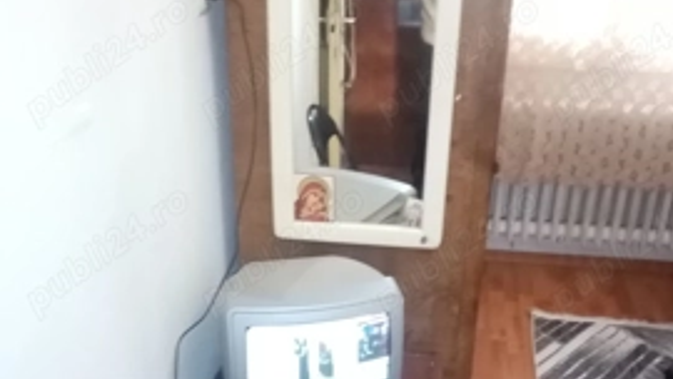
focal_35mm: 42
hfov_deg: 48.3
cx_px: 369
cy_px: 292
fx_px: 750
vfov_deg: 27.9
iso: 962
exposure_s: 1/20
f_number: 1.8
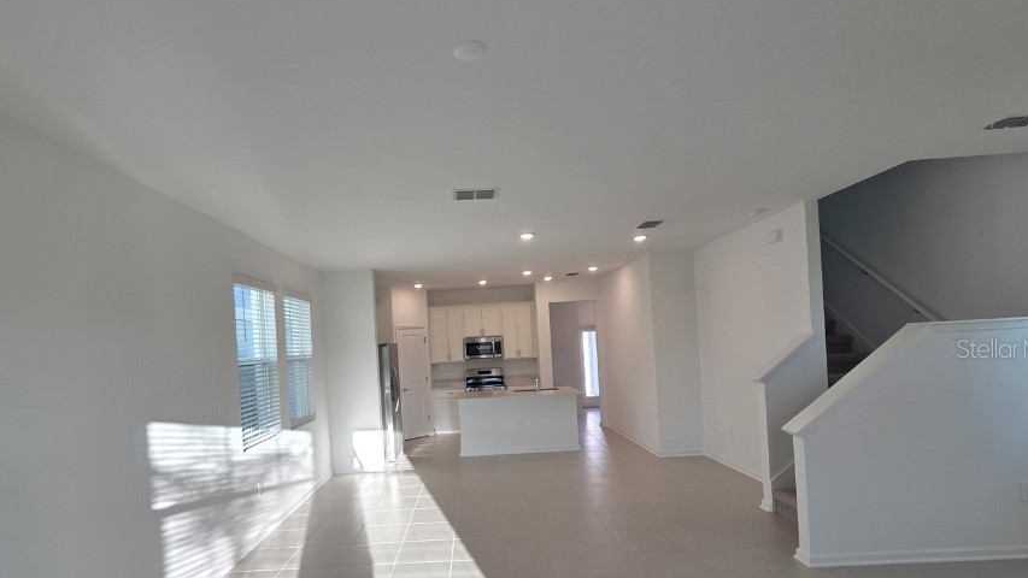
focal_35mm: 17
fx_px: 463
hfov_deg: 95.5
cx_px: 453
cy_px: 348
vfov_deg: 63.3
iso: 50
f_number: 2.2
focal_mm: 2.2
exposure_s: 1/120
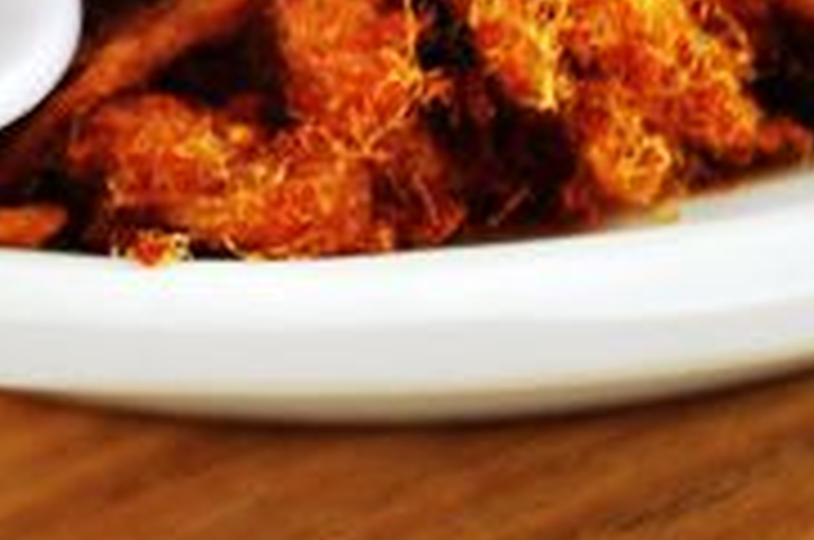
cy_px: -452
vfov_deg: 2.0
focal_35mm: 695
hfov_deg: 3.0
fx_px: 15692
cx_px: 103
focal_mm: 105
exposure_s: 1/15
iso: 200
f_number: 5.6
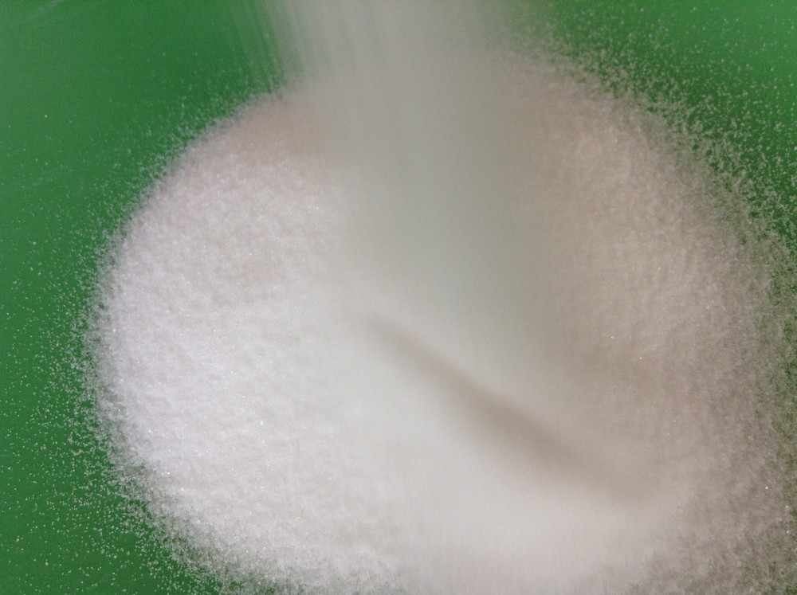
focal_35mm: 33
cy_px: 298
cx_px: 398
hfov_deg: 55.4
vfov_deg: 42.8
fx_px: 759
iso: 32
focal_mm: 3.3
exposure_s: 1/33
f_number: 2.4
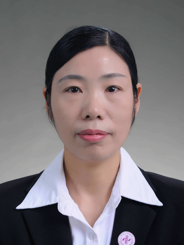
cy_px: 136
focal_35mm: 139
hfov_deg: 10.7
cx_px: 92
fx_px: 982
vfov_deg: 14.2
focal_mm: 85
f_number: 5.6
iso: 160
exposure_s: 1/125
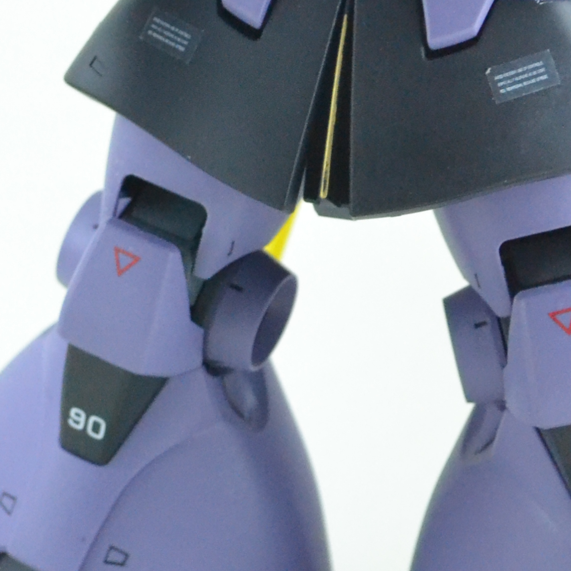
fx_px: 4180
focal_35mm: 224
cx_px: -175
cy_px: 80
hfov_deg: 7.7
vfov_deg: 7.8
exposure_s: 1/200
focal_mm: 44
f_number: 5.3
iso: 3200
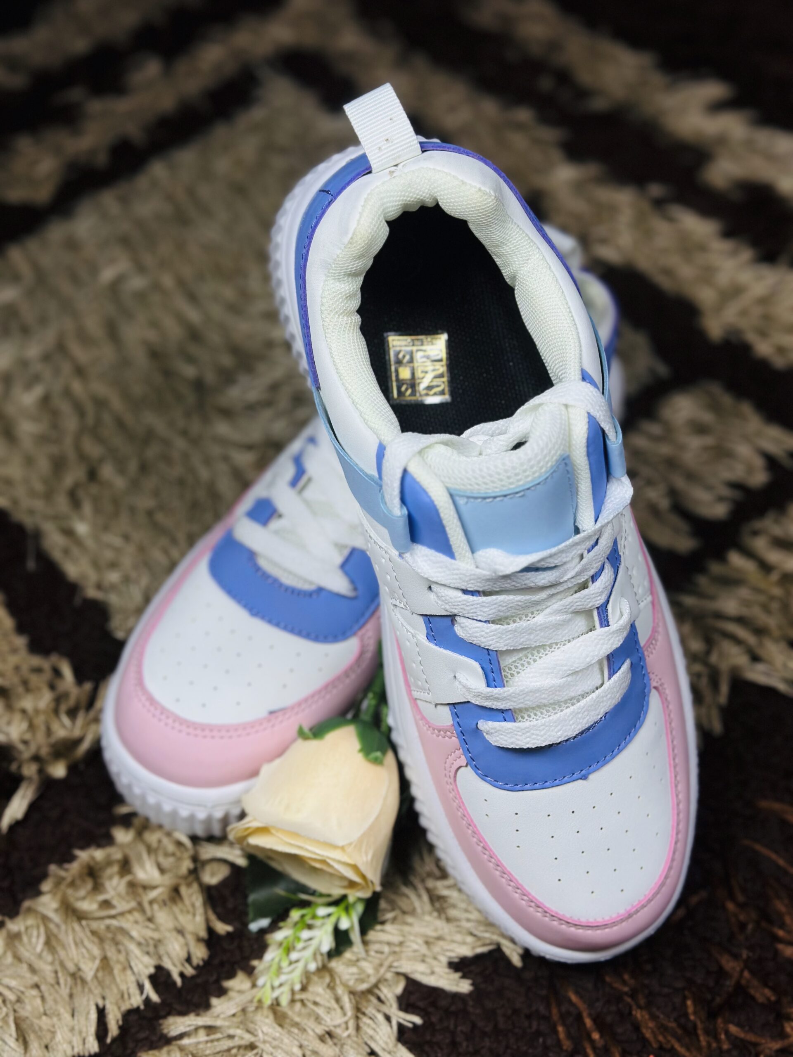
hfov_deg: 30.3
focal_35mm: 48
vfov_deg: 39.7
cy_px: 528
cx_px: 396
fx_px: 1466
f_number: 1.78
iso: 80
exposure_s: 1/681
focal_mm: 6.86
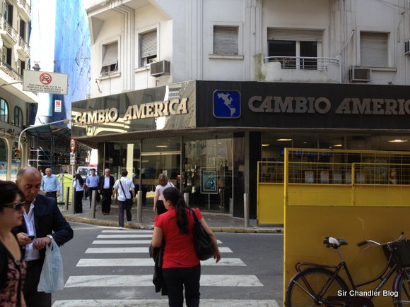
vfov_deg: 40.7
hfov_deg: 52.6
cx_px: 205
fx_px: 415
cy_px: 154
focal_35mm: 35
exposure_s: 1/120
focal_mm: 4.28
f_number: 2.4
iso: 50
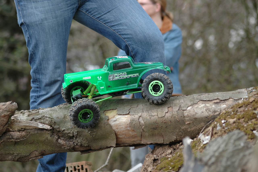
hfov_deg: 13.1
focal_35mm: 158
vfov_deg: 8.7
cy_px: 86
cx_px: 129
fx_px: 1128
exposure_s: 1/160
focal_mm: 105
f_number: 3.2
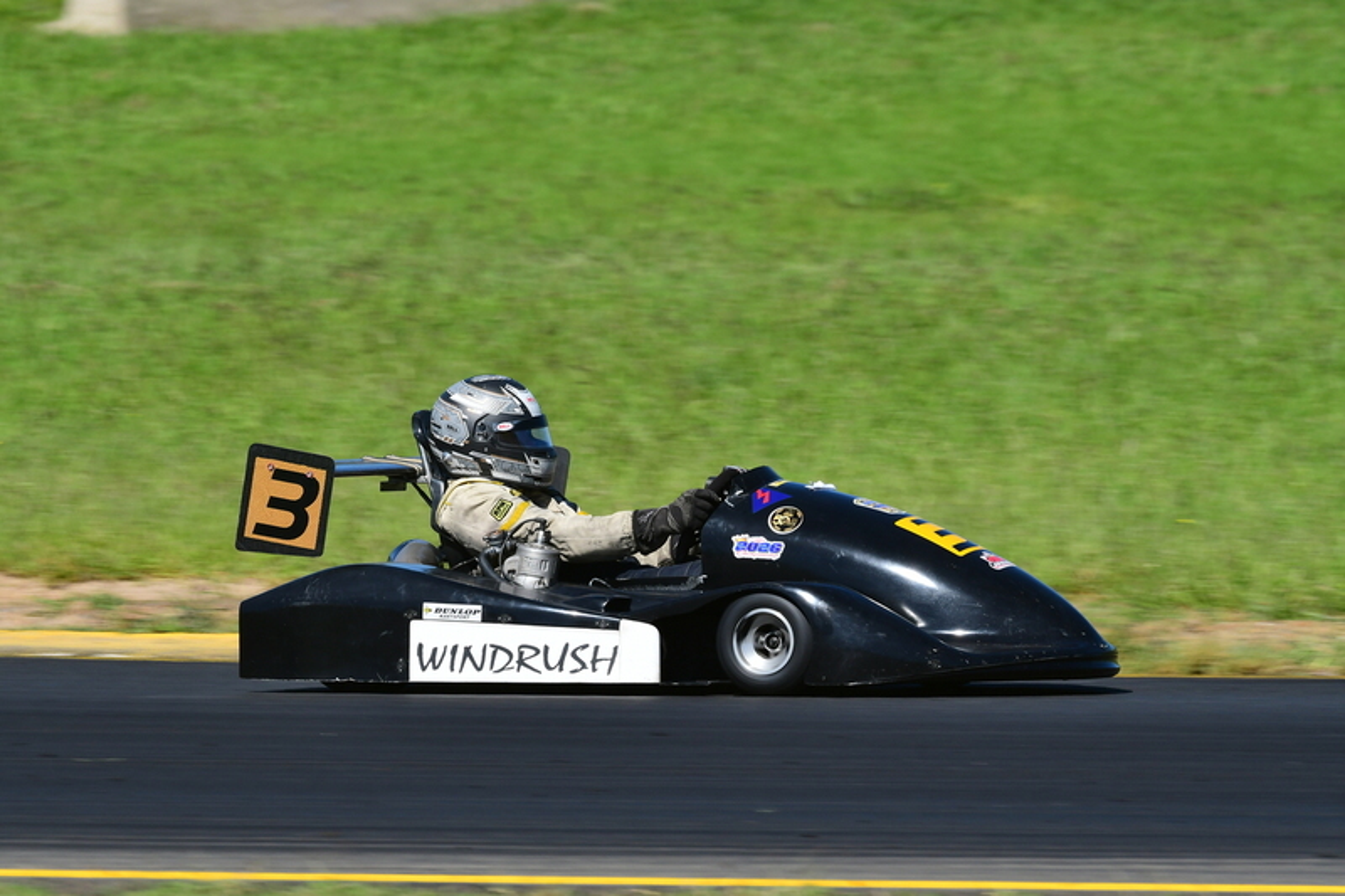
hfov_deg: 4.3
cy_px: 448
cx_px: 672
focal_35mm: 480
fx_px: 17928
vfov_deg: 2.9
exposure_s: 1/640
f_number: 11
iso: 400
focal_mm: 320
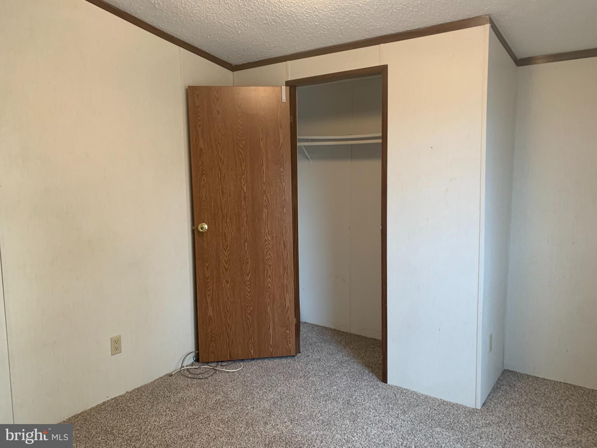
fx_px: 448
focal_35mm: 26
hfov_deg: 67.3
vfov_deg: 53.1
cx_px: 298
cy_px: 224
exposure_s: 1/60
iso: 160
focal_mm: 4.25
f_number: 1.8
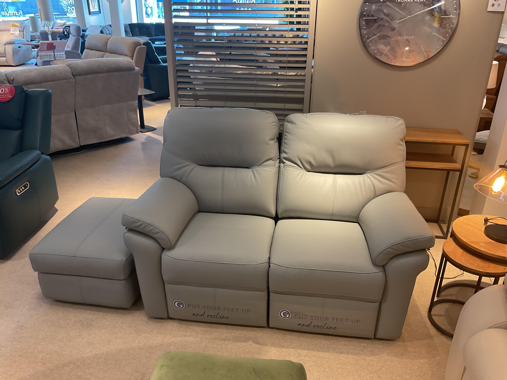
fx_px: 425
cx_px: 254
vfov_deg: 48.2
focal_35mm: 29
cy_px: 190
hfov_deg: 61.7
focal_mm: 3
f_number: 1.8
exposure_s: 1/50
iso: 64
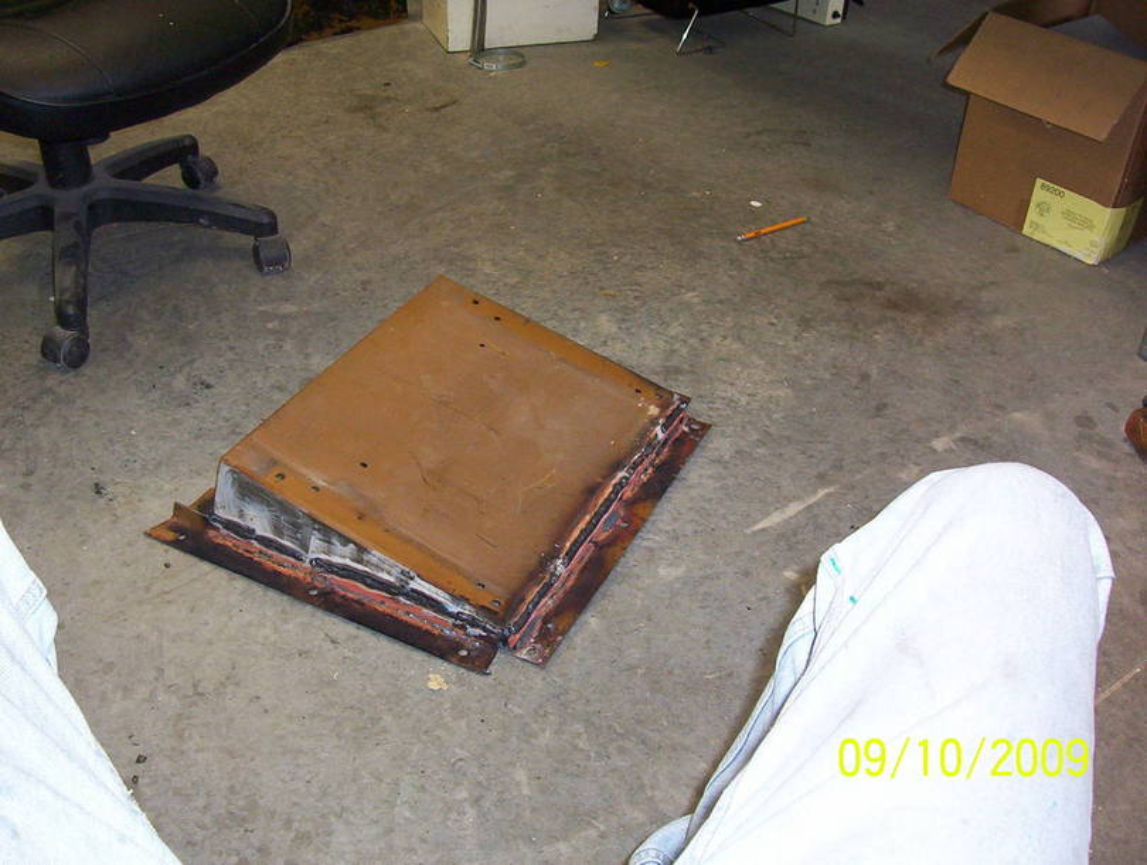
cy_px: 432
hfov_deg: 43.8
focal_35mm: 43
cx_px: 574
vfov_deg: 33.7
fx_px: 1428
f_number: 2.73
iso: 140
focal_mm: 5.77
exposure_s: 1/60
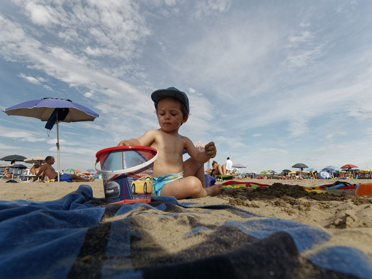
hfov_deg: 87.7
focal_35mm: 18
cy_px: 140
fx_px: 193
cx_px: 186
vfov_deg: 71.6
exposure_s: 1/2000
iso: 200
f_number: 4
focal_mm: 9
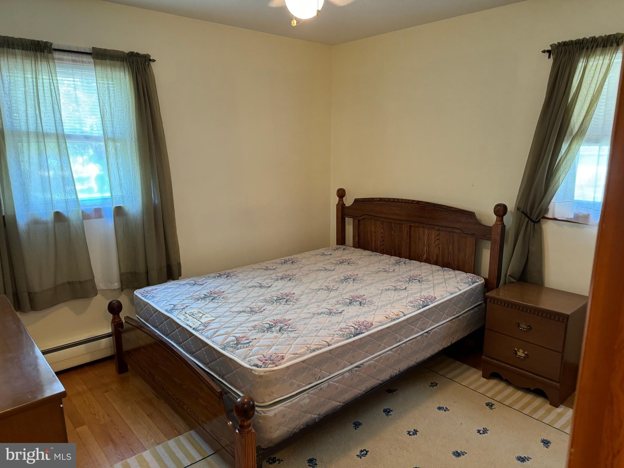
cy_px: 234
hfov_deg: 71.6
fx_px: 433
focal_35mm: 24
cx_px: 312
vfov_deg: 56.8
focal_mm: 6.76
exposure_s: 1/60
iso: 320
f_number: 1.78
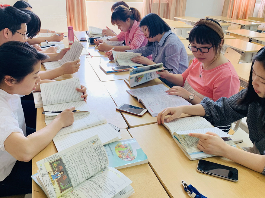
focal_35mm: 32
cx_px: 136
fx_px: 245
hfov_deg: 56.8
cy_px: 79
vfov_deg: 43.9
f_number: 1.8
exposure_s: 1/50
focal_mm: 4.25
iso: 50
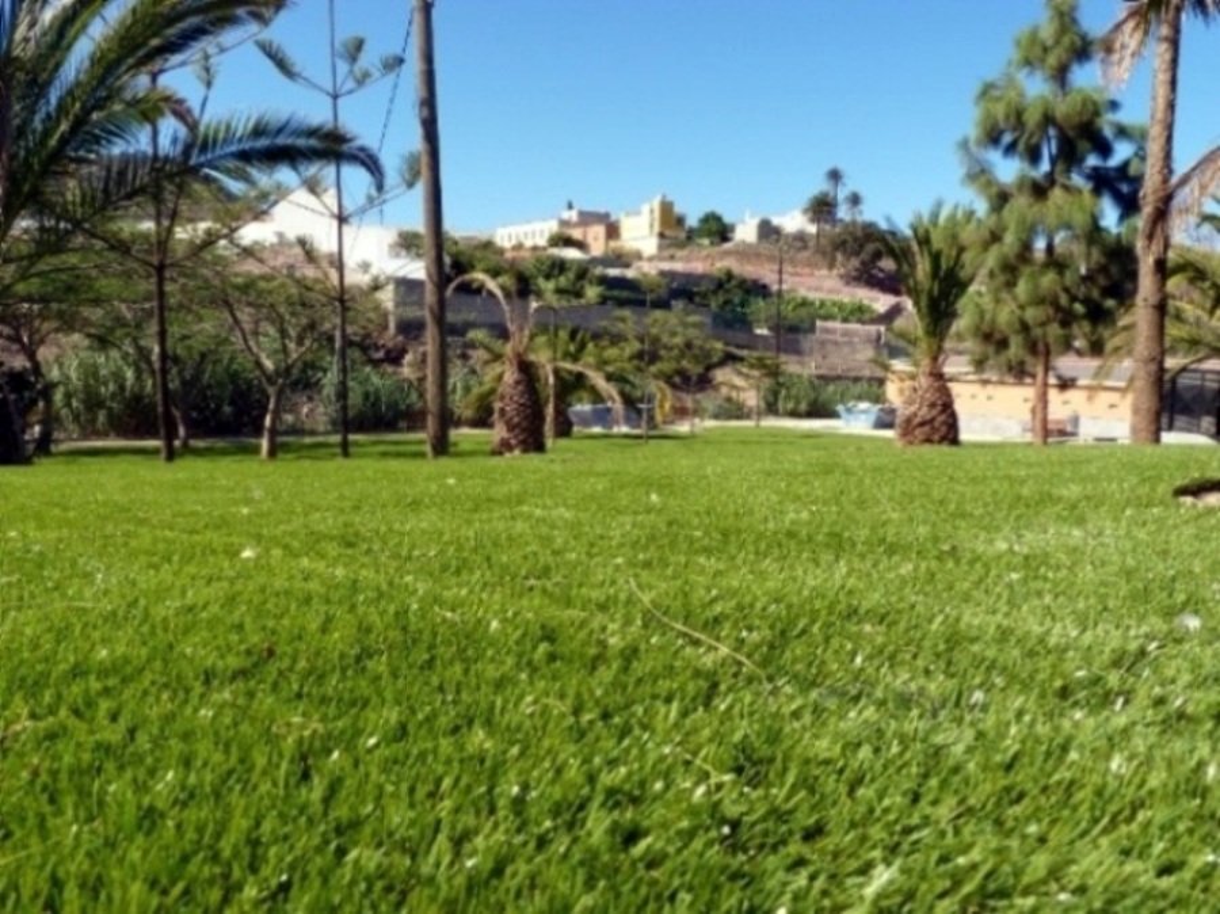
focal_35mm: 27
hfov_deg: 65.4
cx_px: 610
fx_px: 951
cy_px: 457
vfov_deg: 51.3
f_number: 5
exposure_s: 1/250
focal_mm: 4.8
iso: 80
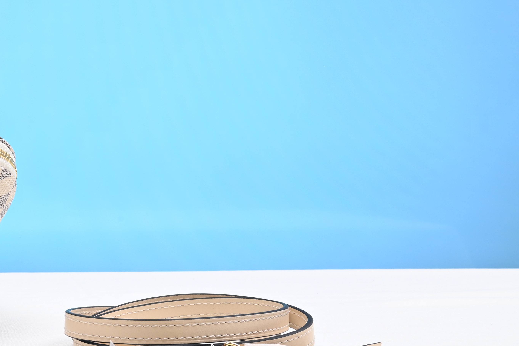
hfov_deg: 23.5
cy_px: 78
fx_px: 1182
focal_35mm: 82
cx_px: -19
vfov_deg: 16.6
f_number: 16
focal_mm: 37
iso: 100
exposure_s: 1/2
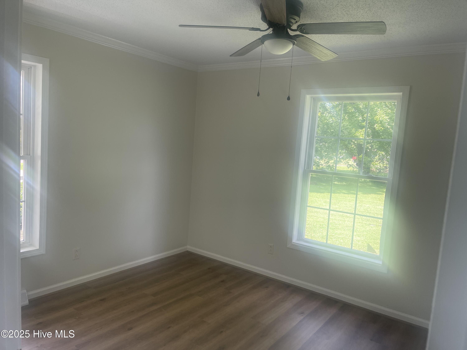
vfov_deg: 54.9
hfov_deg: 69.4
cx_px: 234
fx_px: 337
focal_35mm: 25
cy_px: 175
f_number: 1.6
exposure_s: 1/121
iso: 40
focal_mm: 5.1
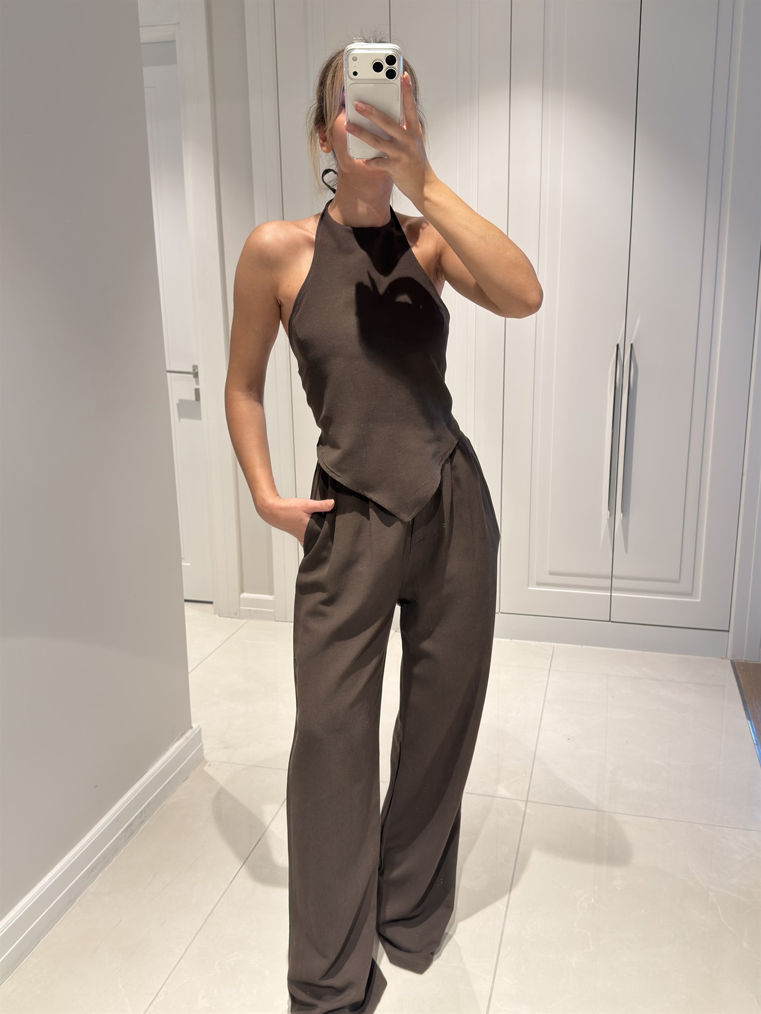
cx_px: 380
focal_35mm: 30
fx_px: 879
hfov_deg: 46.8
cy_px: 507
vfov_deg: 60.0
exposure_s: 1/50
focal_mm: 6.76
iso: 100
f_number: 1.78
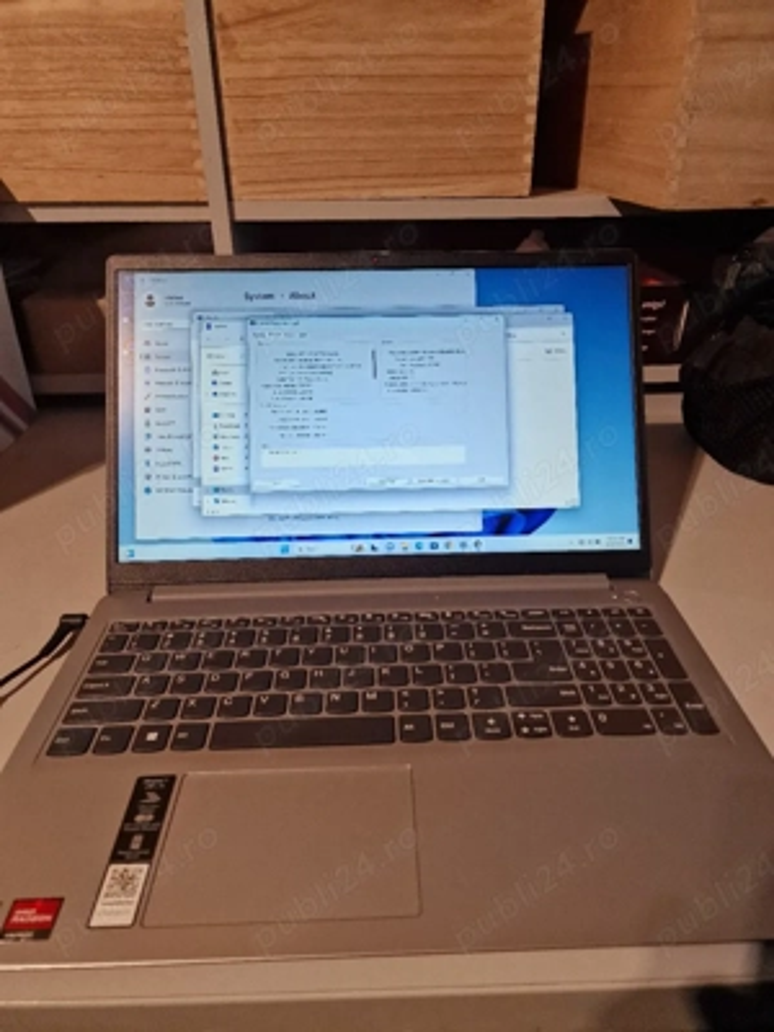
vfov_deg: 73.9
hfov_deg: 58.9
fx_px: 686
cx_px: 387
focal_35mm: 23
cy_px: 516
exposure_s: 1/100
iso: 320
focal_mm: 6.4
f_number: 1.8
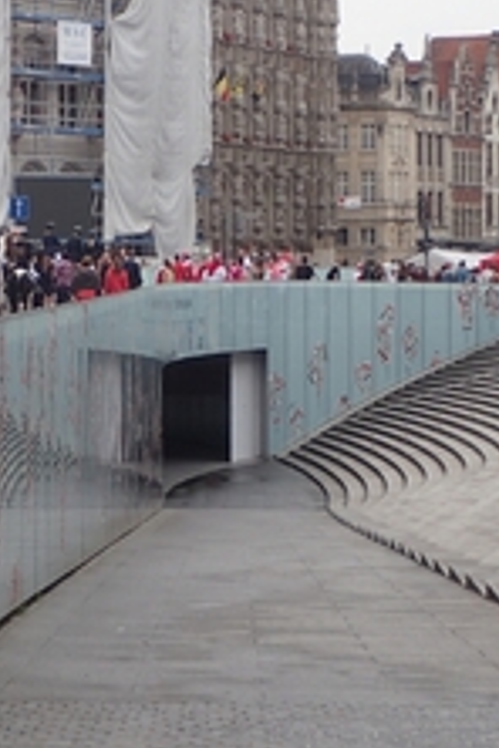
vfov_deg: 16.9
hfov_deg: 11.3
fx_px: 2516
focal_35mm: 121
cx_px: 88
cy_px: 347
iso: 100
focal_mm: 7.86
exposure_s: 1/640
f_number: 2.9
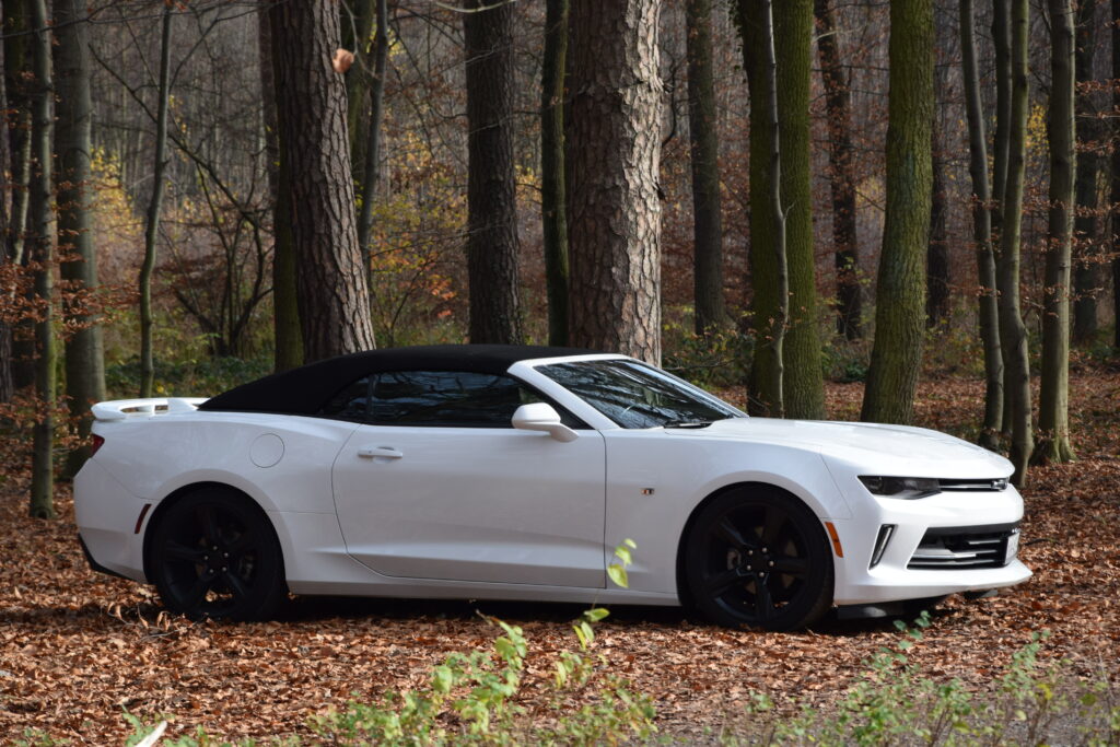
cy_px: 374
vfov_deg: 8.7
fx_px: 4900
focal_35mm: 158
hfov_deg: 13.0
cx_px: 560
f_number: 8
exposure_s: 1/250
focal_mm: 105
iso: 400
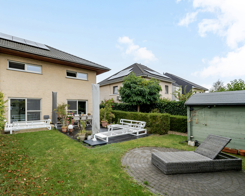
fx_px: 116
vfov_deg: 80.4
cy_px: 98
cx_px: 99
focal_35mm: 16
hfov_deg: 92.1
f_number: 11
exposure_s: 1/250
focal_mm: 14
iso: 250
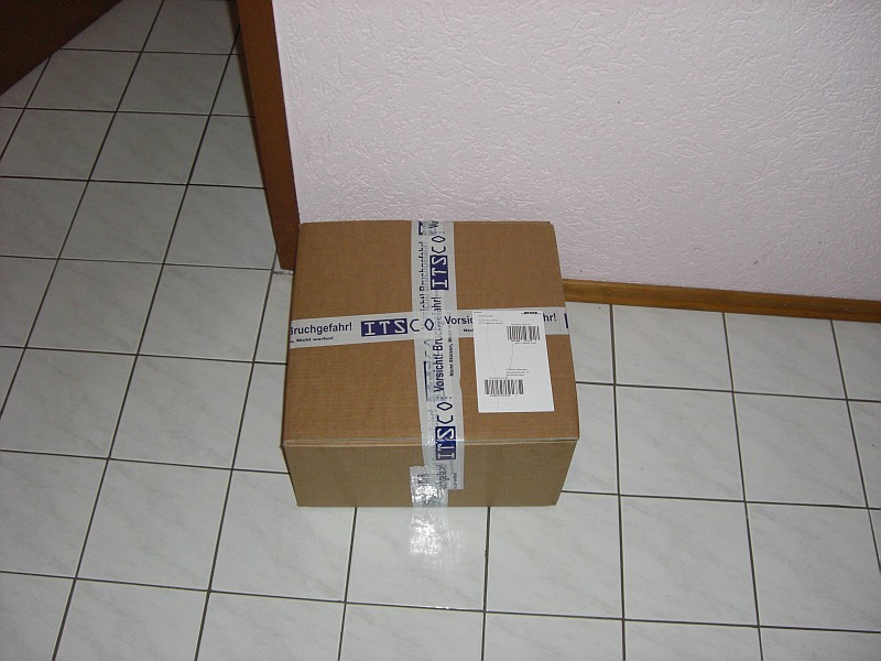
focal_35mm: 38
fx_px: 967
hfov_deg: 49.0
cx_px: 440
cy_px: 330
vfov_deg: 37.7
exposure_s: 1/60
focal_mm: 6.2
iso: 200
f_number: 2.7
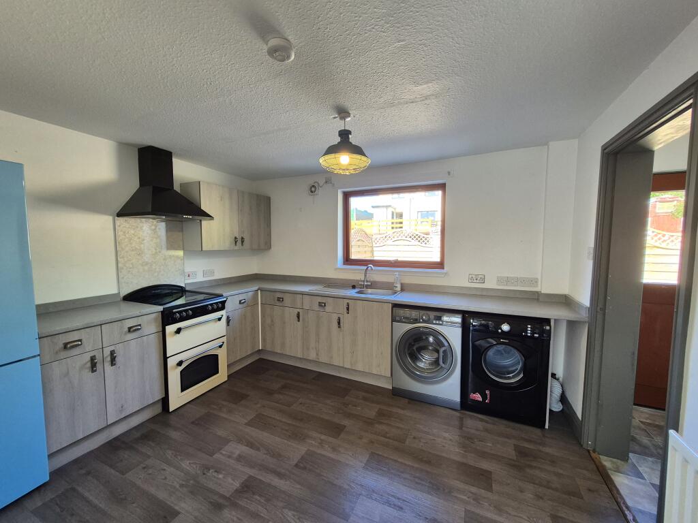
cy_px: 262
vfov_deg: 89.9
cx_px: 349
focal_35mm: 13
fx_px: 262
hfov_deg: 106.2
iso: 64
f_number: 2.2
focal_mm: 1.74
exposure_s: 1/50
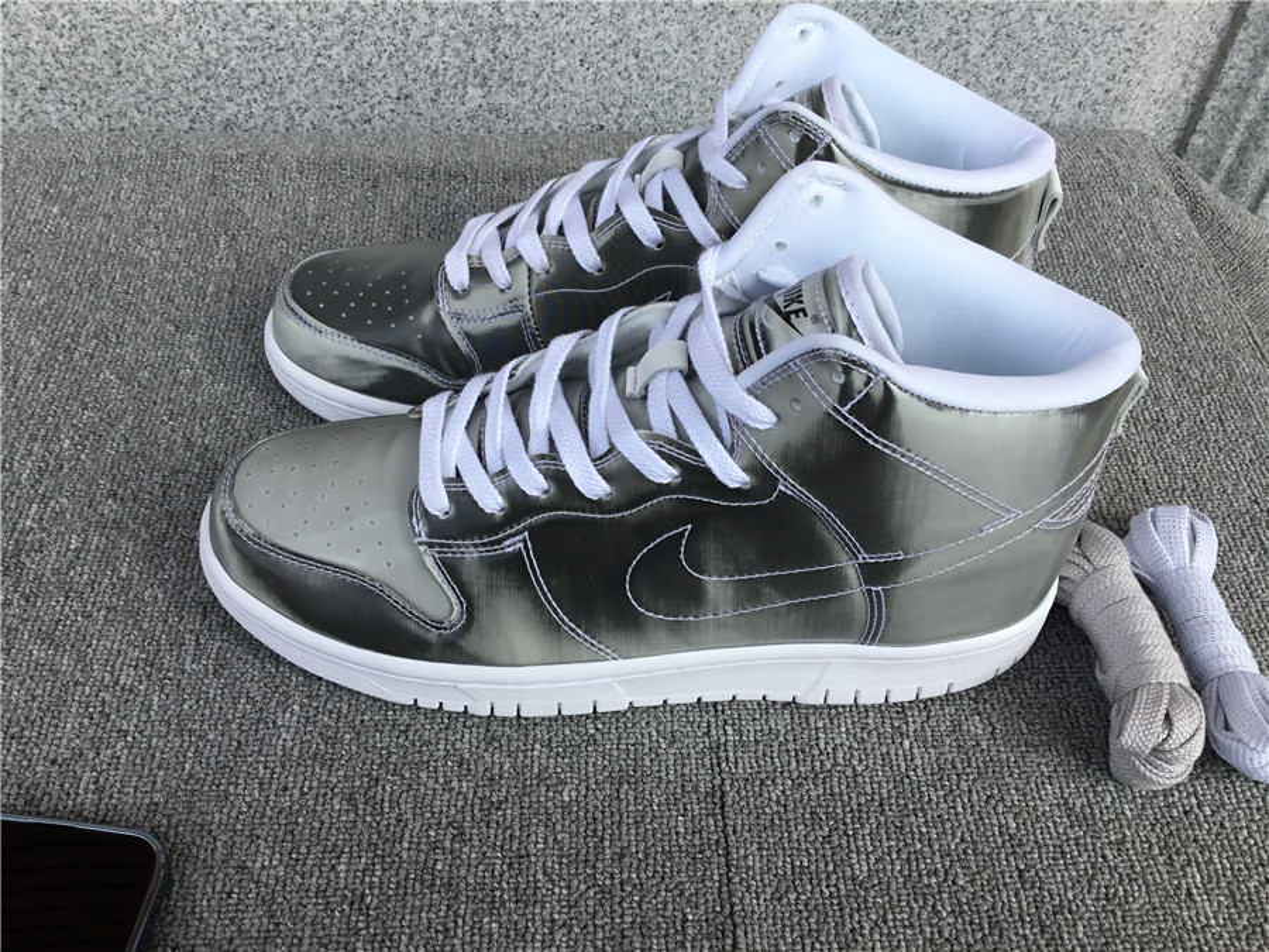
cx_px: 634
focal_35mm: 31
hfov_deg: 58.4
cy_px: 476
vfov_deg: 45.4
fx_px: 1136
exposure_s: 1/641
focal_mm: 3.3
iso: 25
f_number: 2.4
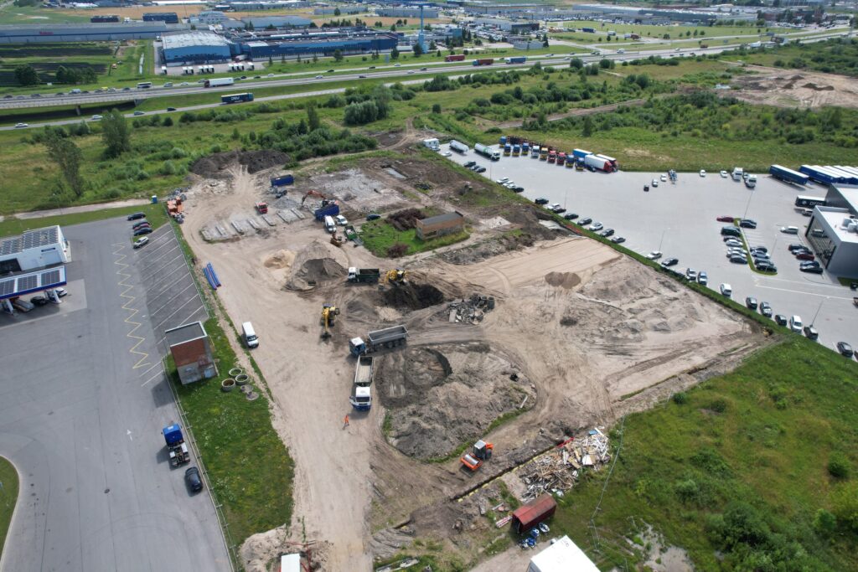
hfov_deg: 78.6
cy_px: 286
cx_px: 429
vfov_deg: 57.2
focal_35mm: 22
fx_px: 524
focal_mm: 8.38
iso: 100
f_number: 2.8
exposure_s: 1/1250
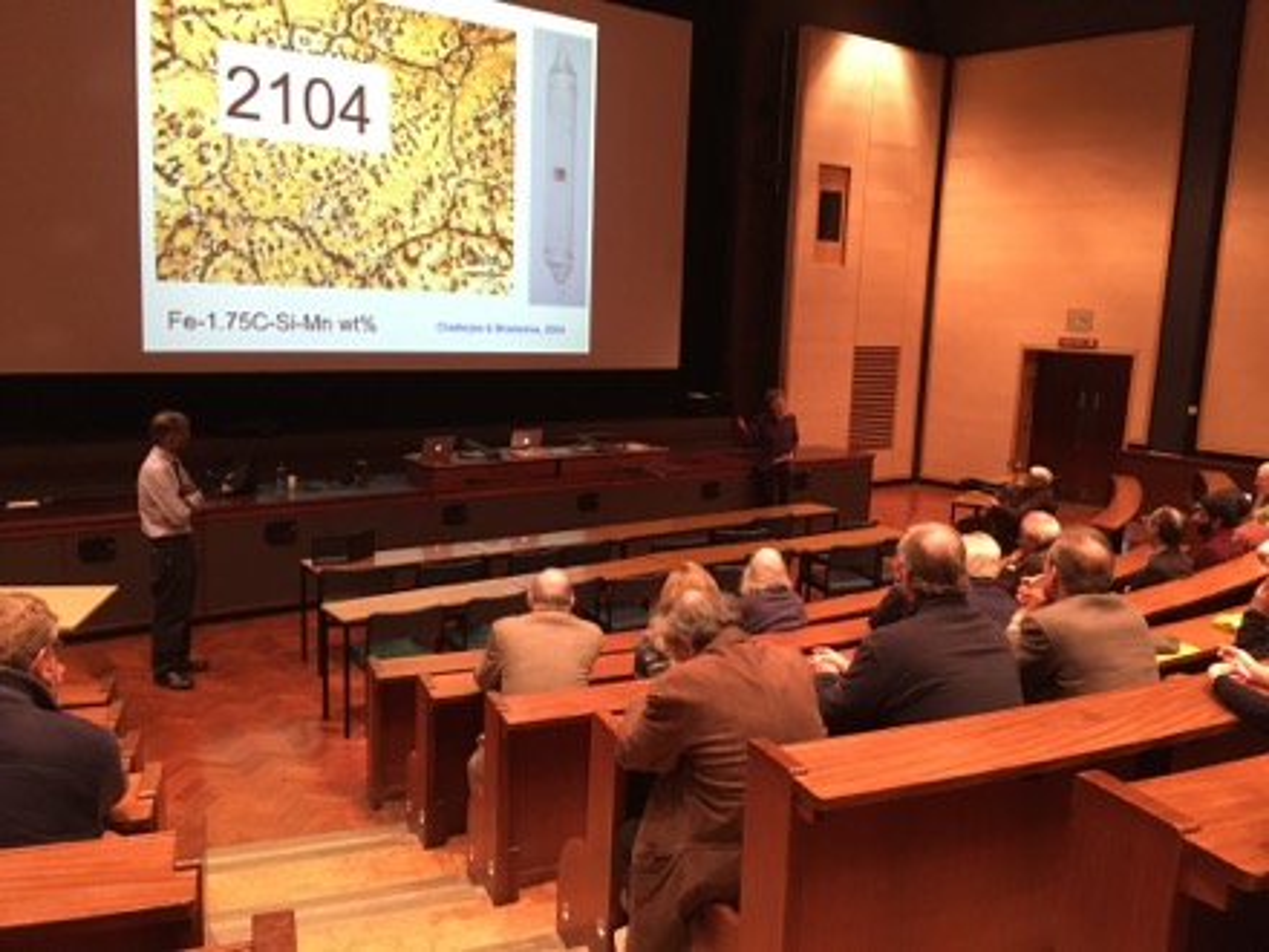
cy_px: 476
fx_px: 1063
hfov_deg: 61.7
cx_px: 634
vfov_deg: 48.2
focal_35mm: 29
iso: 250
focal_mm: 4.15
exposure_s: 1/17
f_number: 2.2
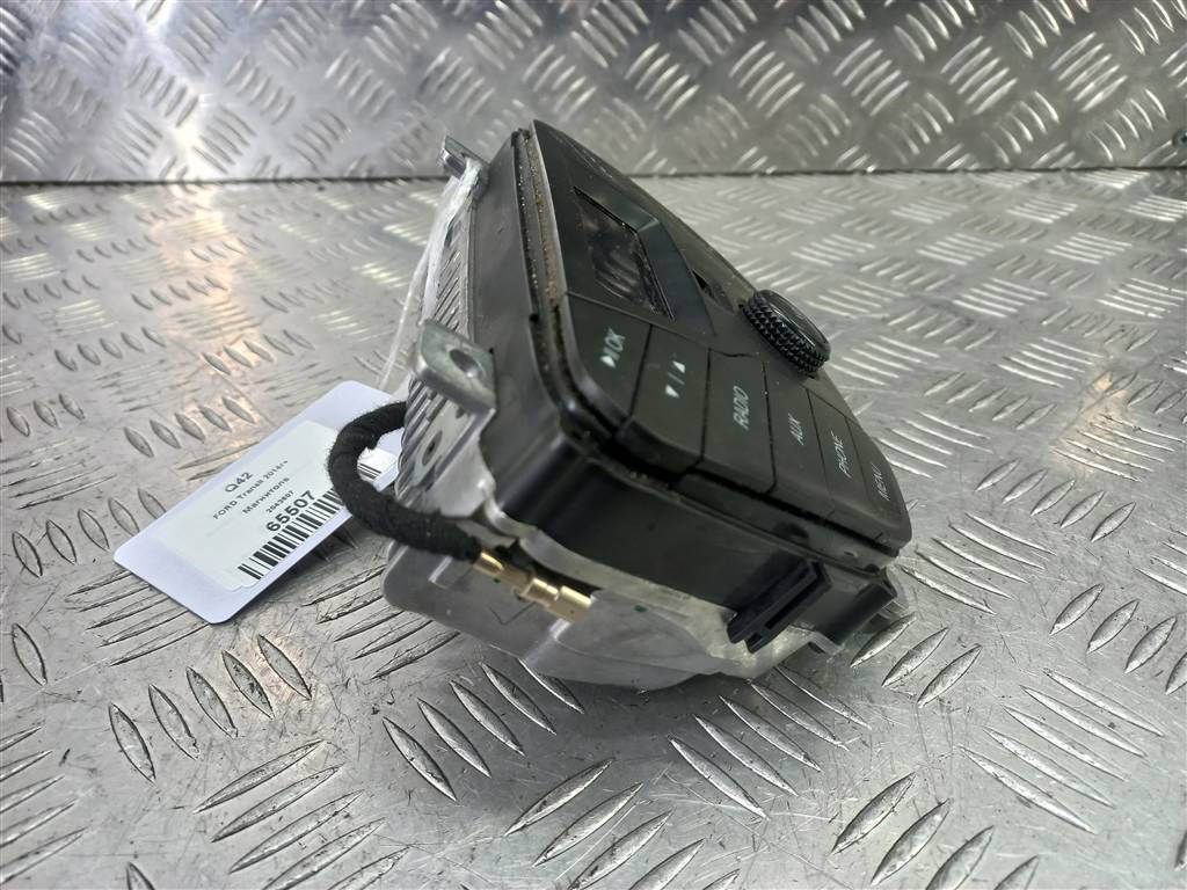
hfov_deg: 69.4
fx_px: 857
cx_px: 594
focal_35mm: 25
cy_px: 445
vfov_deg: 54.9
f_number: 1.8
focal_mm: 4.6
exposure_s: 1/50
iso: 80
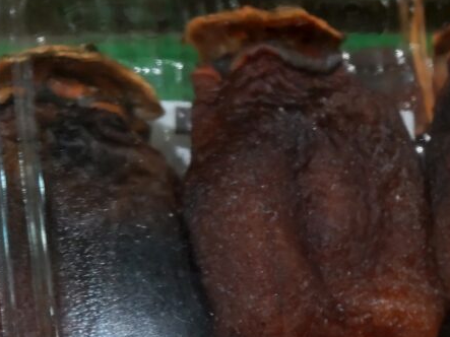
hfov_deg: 33.4
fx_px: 676
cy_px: 259
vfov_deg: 27.6
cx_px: 458
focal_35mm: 52
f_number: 2
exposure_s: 1/30
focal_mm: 3.43
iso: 305
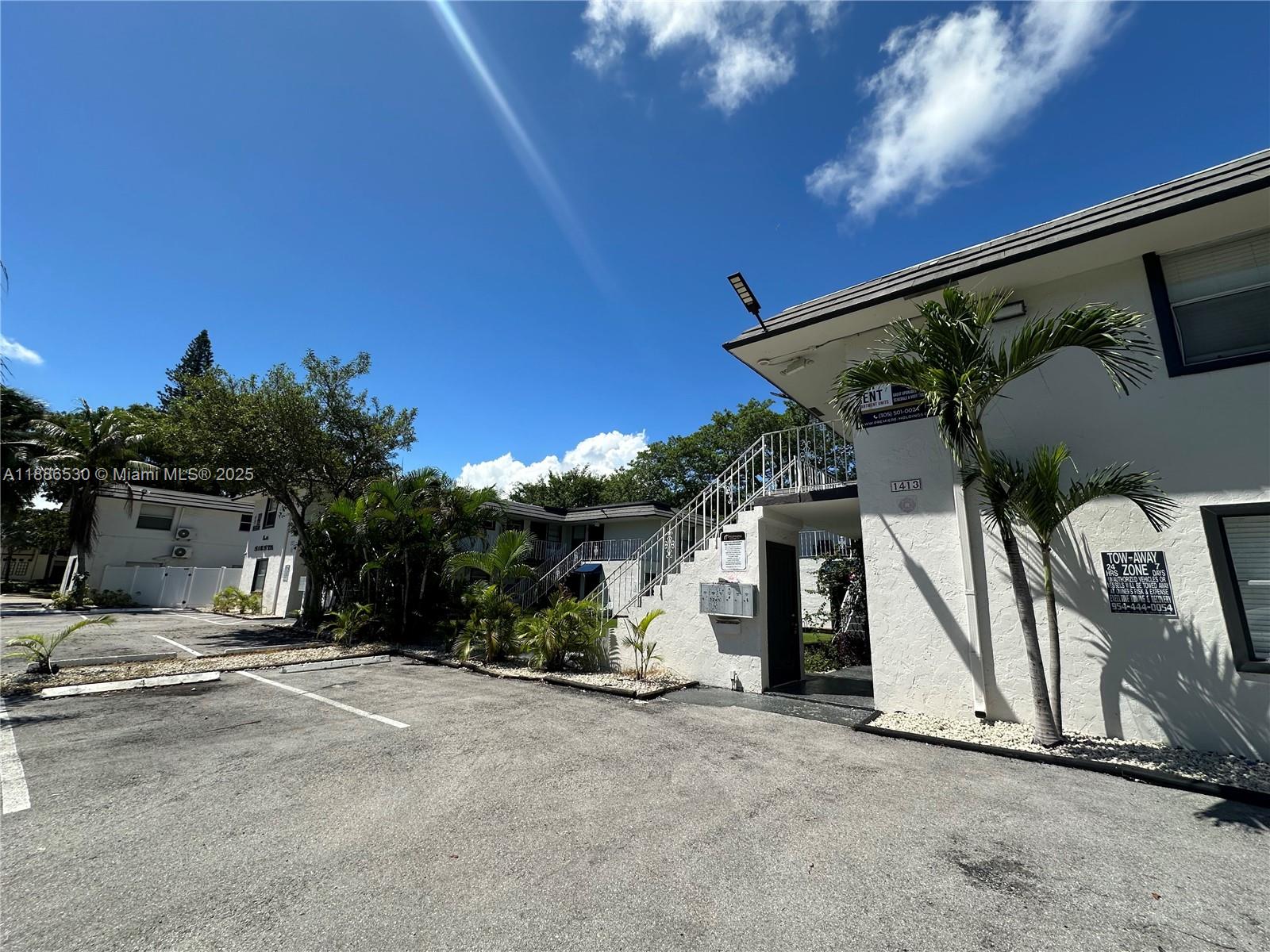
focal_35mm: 14
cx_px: 635
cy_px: 476
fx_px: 514
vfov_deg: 85.7
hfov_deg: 102.1
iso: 50
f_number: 2.2
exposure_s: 1/2353
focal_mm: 2.22
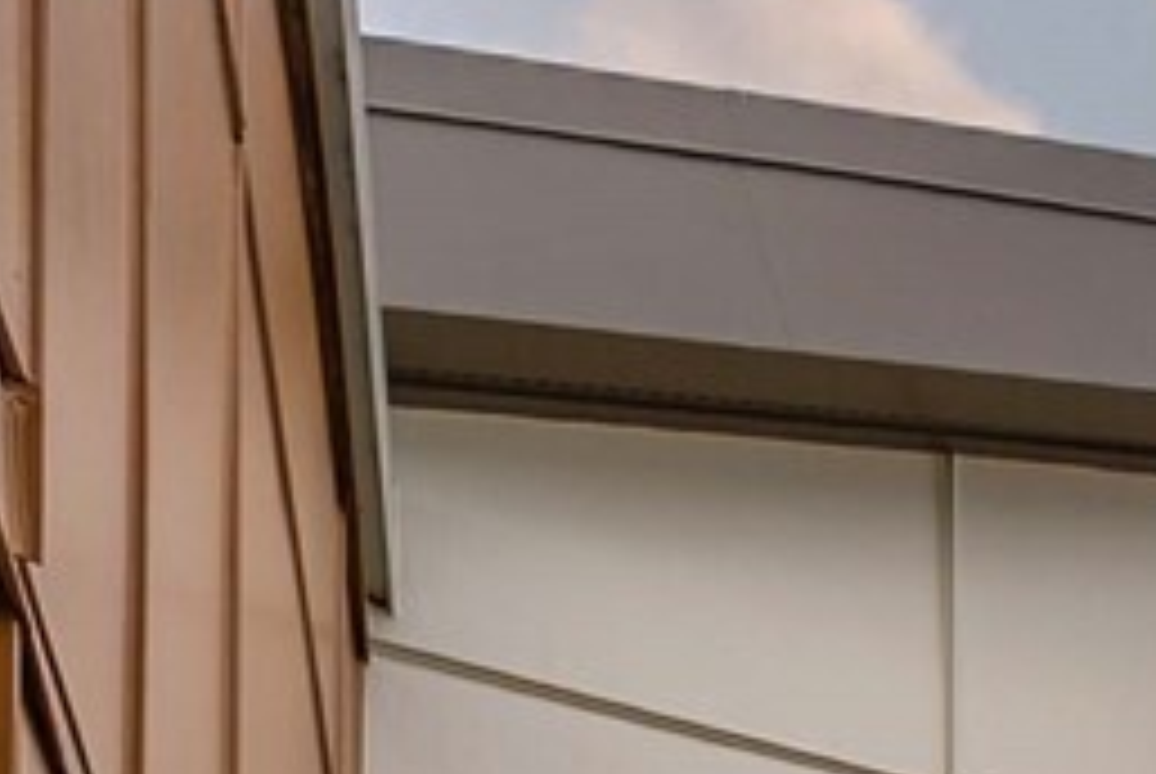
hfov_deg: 17.5
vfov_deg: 11.3
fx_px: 2540
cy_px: 2268
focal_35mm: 79
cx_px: 2368
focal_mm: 12
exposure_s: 1/125
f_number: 7.1
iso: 80
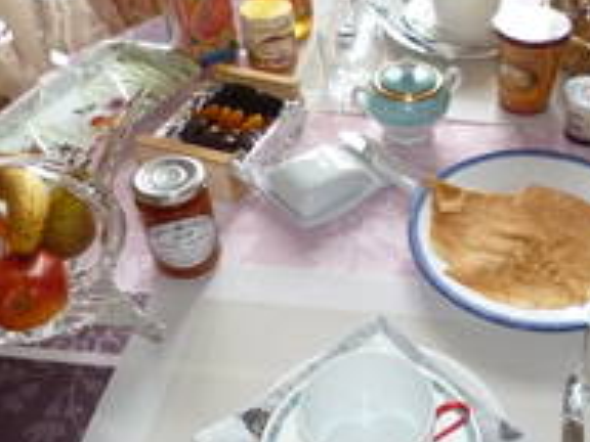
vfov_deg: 32.2
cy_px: 233
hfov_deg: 40.8
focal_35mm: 45
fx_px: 767
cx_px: 449
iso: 400
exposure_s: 1/60
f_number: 2.5
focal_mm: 4.3
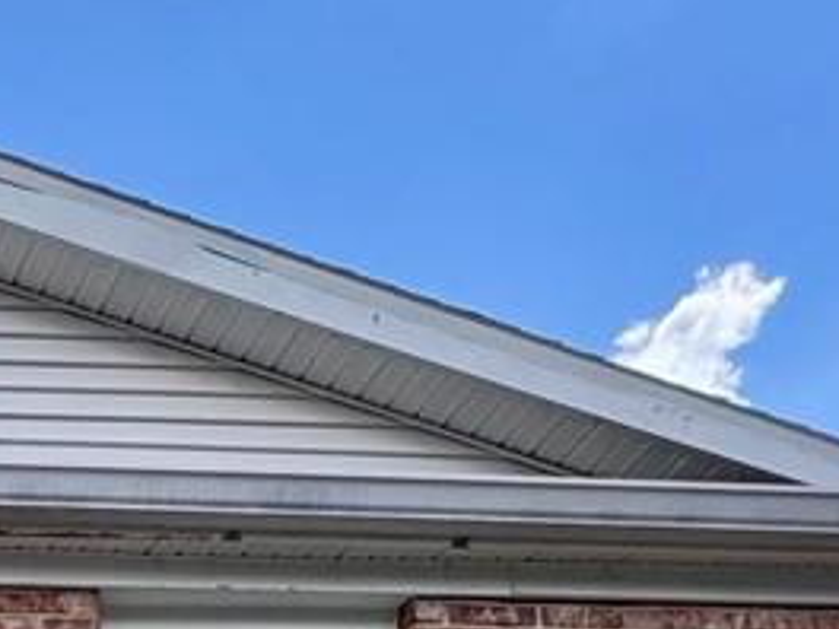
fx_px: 2060
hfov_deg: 18.7
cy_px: 1420
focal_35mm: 85
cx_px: -597
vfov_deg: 13.6
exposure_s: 1/756
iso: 50
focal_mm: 2.22
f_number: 2.2
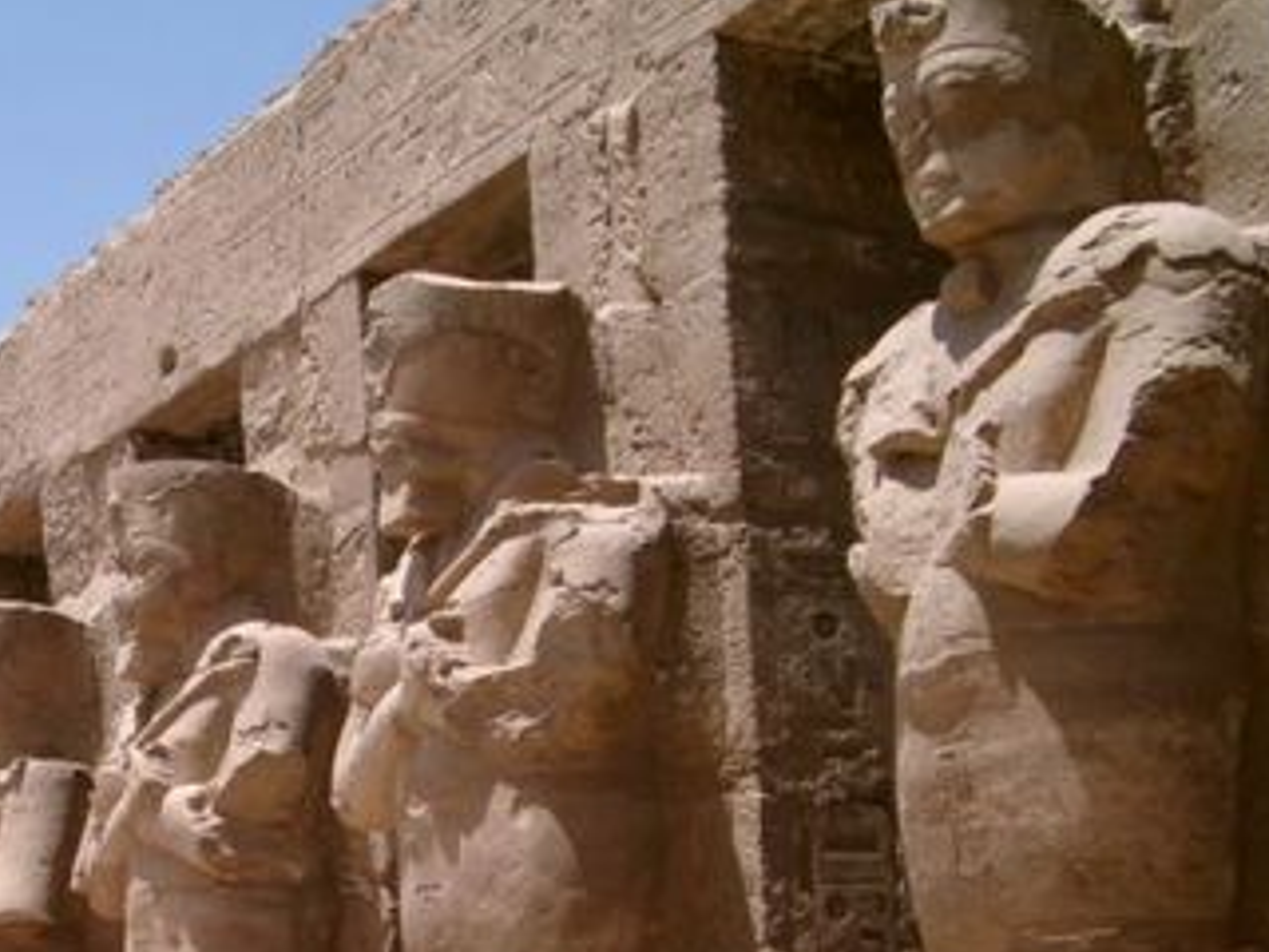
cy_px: 877
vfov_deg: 19.5
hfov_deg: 25.6
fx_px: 2713
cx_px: 173
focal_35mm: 74
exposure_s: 1/800
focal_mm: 7.6
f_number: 5
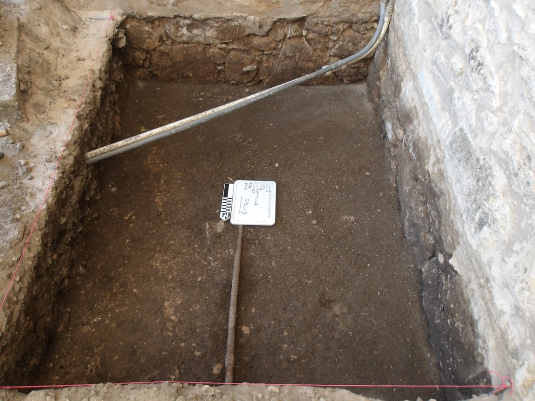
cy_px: 200
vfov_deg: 51.4
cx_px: 268
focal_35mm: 27
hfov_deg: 65.3
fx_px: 417
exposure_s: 1/60
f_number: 3
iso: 206
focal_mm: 4.9
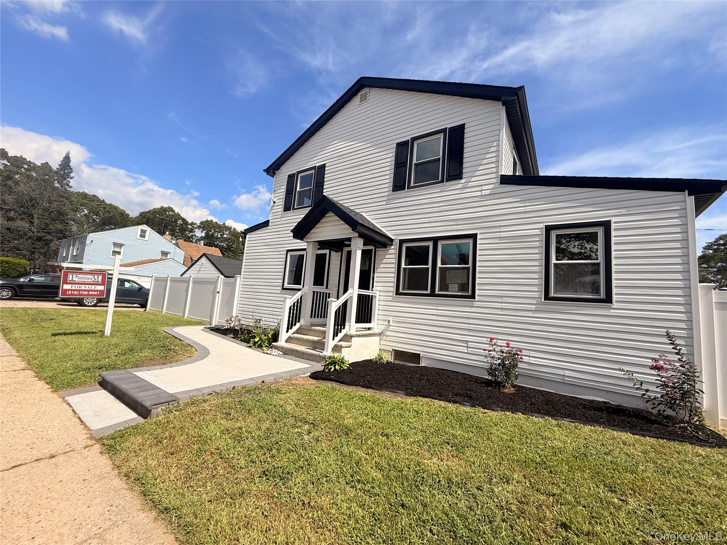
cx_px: 364
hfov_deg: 102.1
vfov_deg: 85.7
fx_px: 294
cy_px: 272
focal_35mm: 14
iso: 50
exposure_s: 1/3460
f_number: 2.2
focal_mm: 2.22
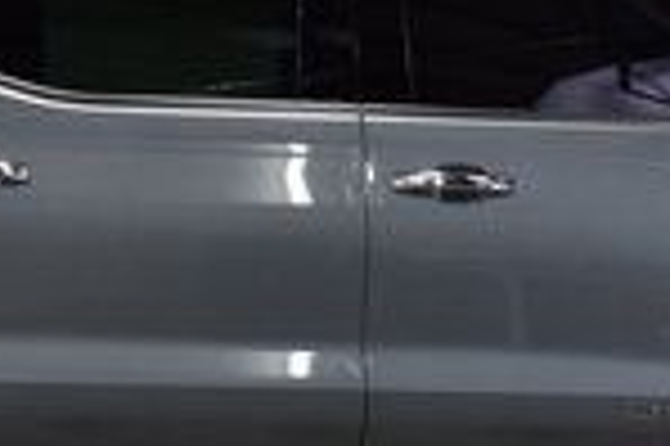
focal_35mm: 174
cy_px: 259
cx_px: 252
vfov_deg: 7.9
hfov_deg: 11.8
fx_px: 3238
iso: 1250
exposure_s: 1/60
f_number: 8
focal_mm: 27
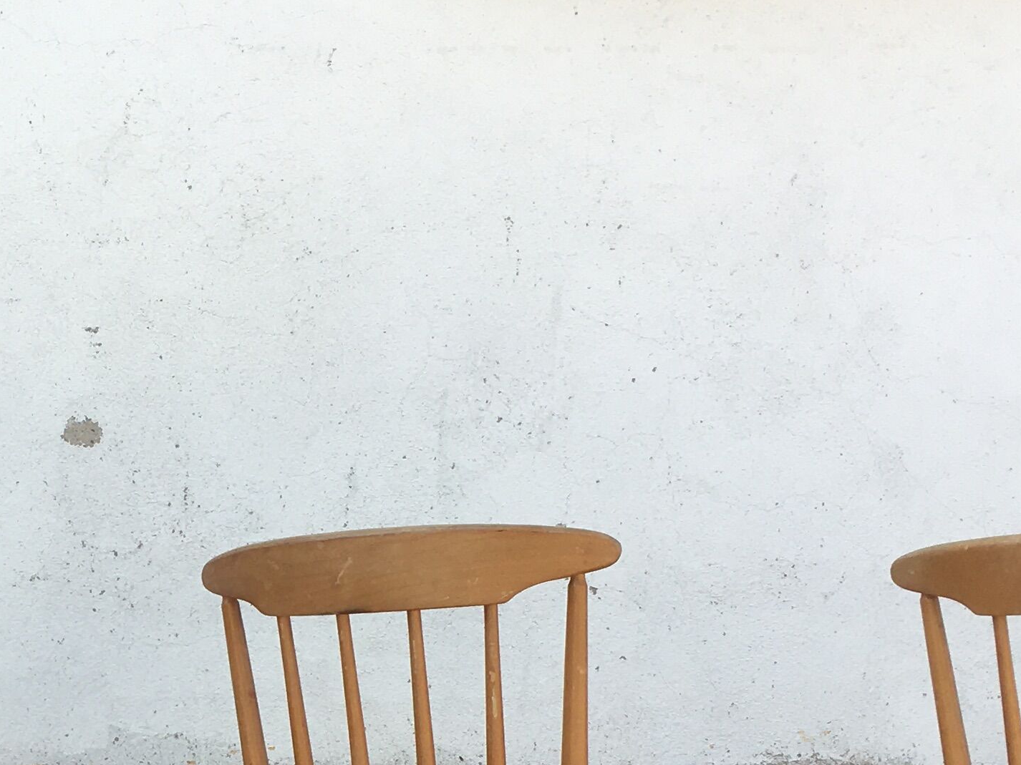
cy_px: 748
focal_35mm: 82
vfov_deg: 17.6
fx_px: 2418
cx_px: 77
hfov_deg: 23.1
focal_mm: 4.15
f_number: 2.2
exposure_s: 1/469
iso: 25
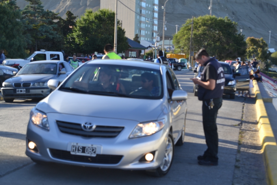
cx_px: 138
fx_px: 531
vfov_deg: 19.7
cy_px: 92
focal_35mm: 69
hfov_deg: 29.2
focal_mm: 46
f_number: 7.1
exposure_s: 1/200
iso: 100
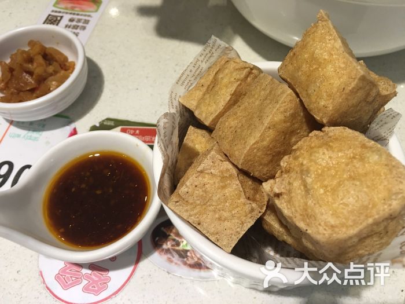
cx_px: 202
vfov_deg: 48.2
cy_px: 152
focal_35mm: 29
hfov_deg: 61.7
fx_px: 339
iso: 64
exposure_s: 1/33
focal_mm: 4.15
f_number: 2.2
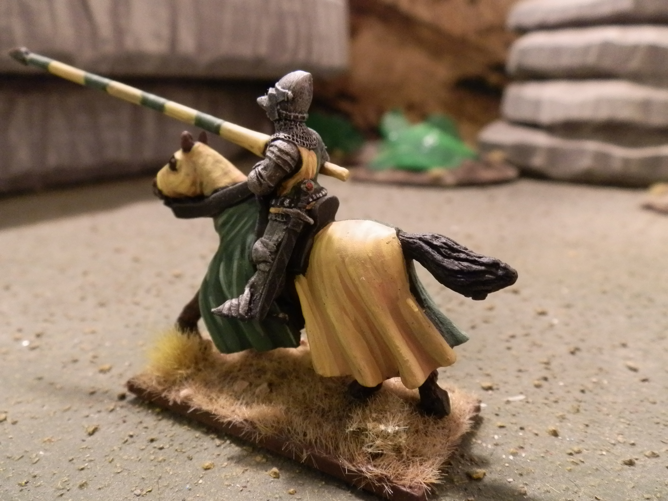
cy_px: 250
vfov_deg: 49.7
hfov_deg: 63.4
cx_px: 334
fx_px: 540
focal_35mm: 28
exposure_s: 1/40
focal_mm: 5
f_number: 3.1
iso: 400
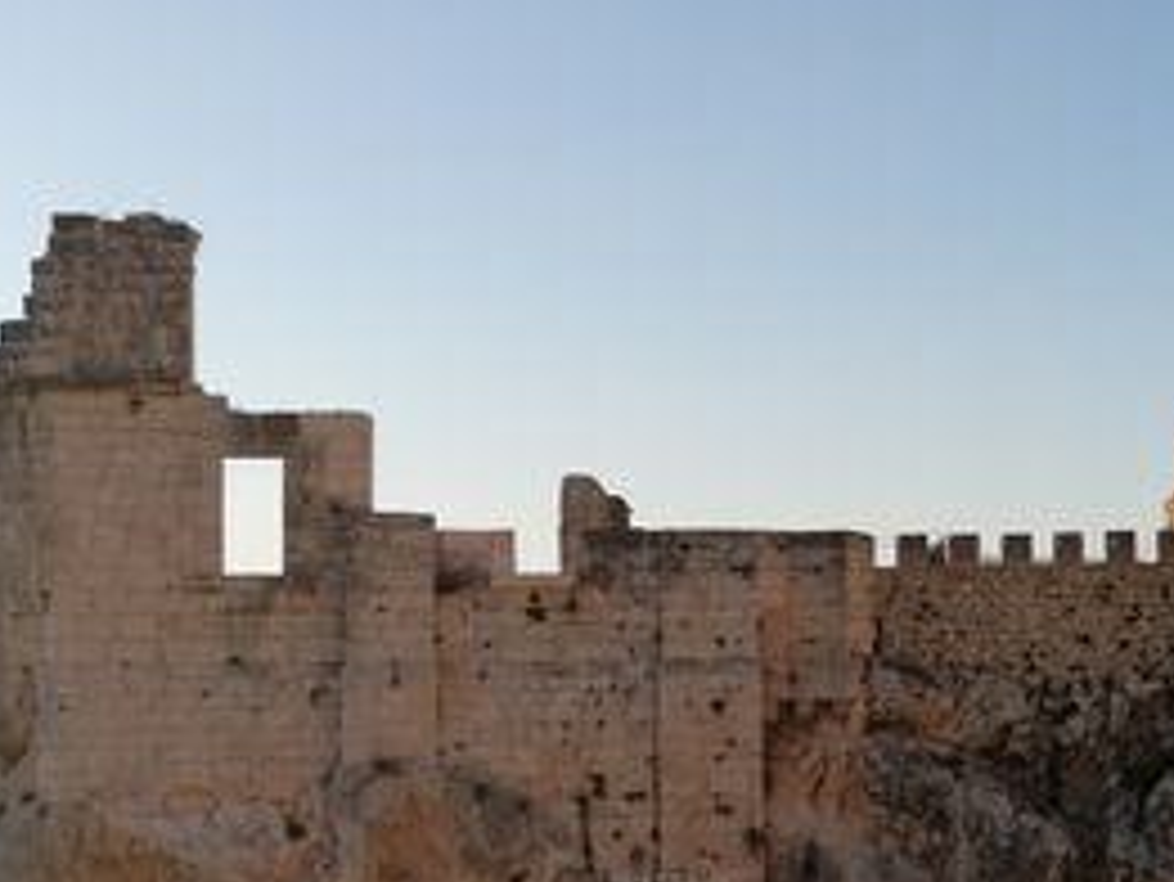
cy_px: 544
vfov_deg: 23.6
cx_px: 976
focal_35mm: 62
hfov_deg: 30.3
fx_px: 2104
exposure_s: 1/744
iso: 50
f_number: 1.8
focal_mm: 4.75
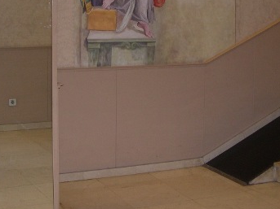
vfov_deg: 20.3
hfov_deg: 27.4
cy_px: 16
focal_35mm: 71
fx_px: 574
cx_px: 135
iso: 151
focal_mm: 8
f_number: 2.8
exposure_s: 1/60
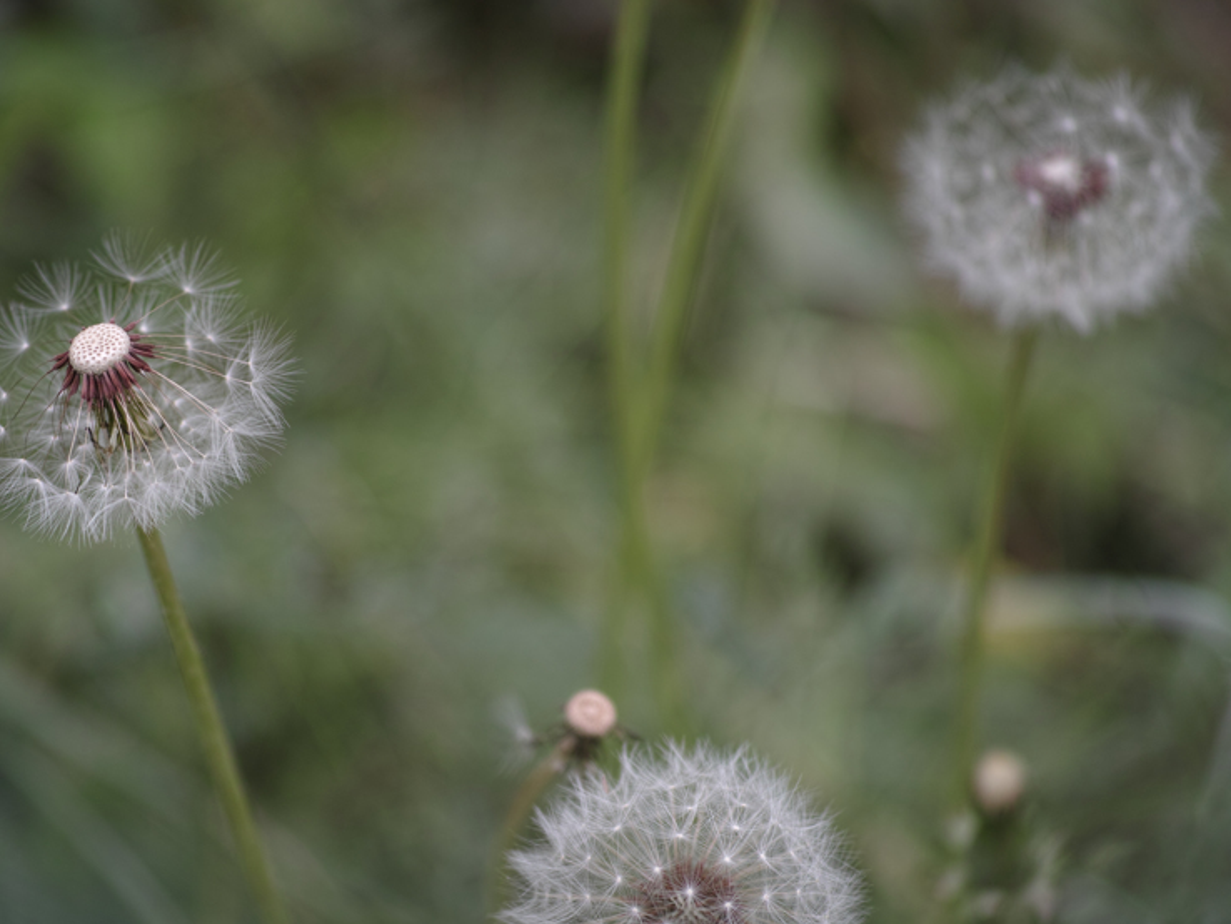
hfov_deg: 19.6
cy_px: 520
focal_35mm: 100
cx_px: 474
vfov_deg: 14.8
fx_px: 3557
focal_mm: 50
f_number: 2.8
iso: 100
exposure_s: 1/250
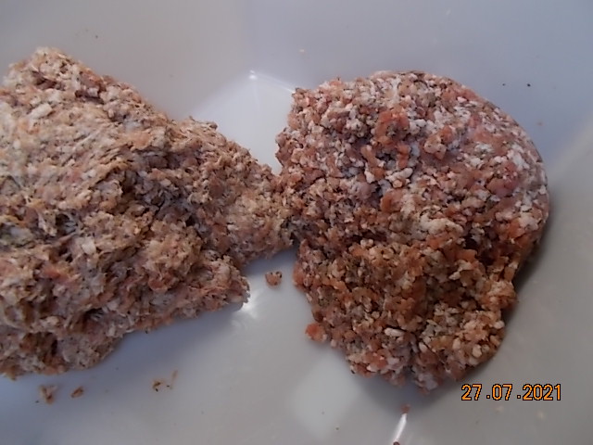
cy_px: 222
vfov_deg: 53.1
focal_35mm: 26
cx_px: 296
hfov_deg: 67.3
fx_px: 445
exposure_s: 1/25
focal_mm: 4.6
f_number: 3.2
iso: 100
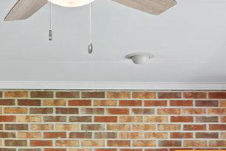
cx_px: 66
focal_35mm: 99
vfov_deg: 13.0
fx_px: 622
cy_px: 240
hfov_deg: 20.5
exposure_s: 1
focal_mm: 10
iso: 100
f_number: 9
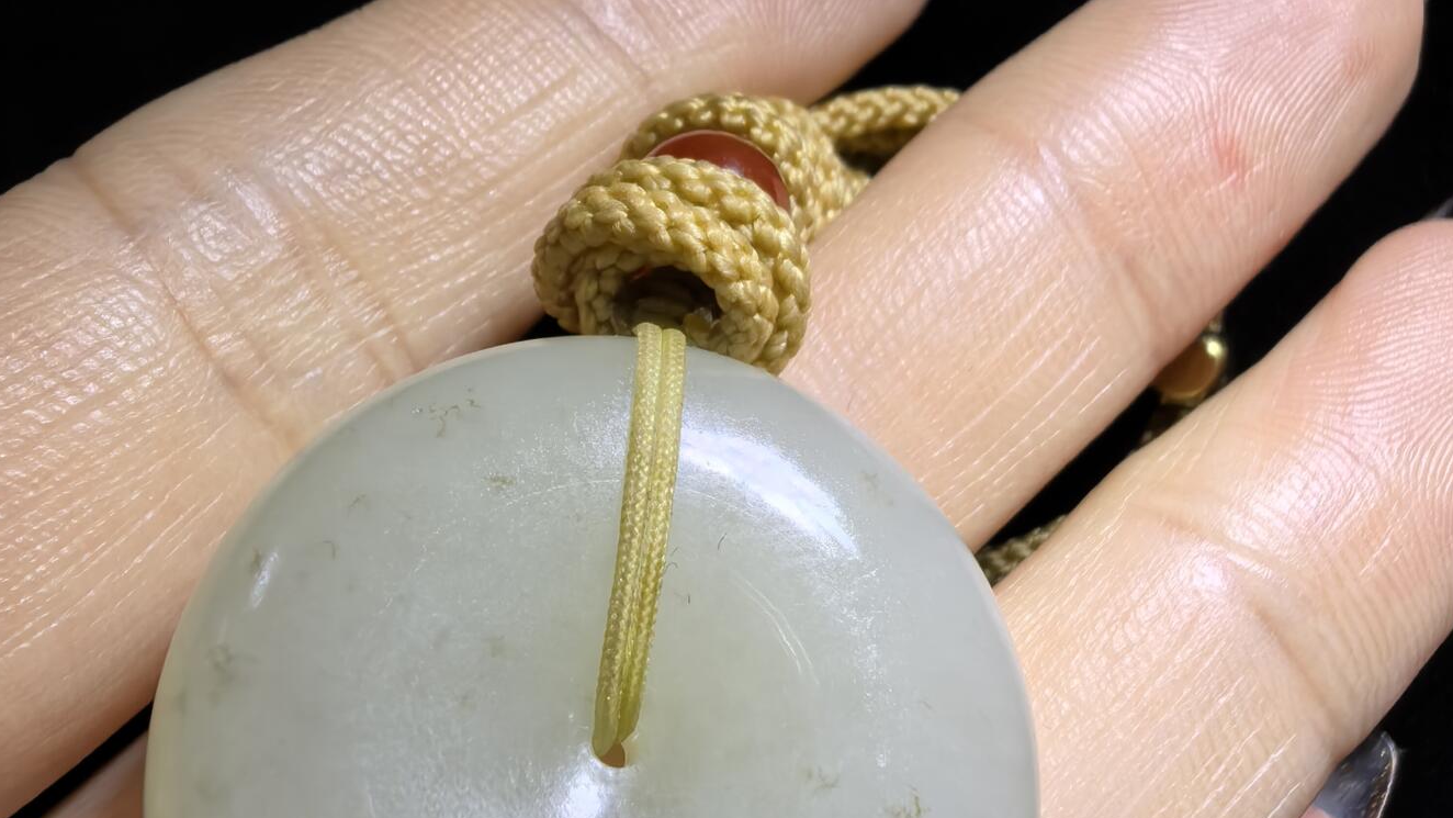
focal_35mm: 40
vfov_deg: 26.9
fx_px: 1541
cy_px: 934
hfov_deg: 50.5
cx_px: 730
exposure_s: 1/253
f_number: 2.2
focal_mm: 1.95
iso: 100
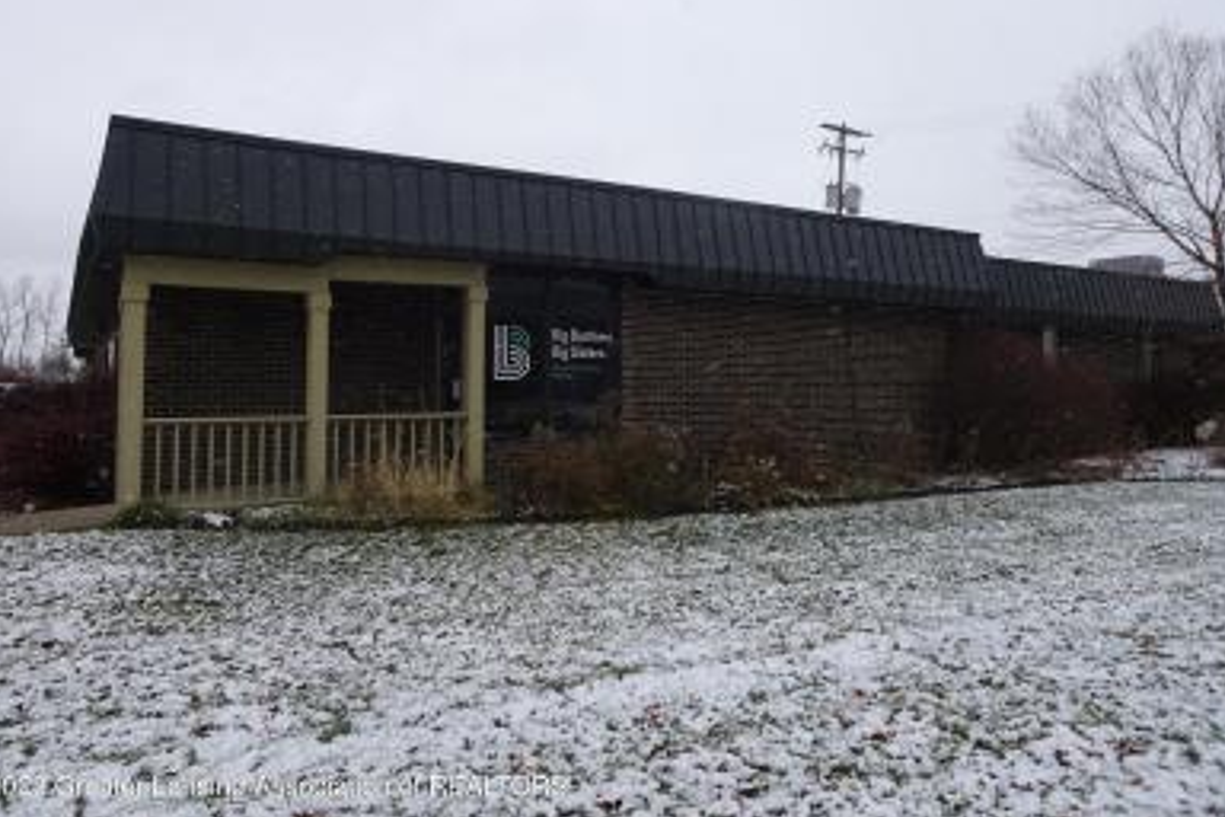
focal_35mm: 26
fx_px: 885
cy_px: 351
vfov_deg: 49.4
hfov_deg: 69.4
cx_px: 622
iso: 80
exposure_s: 1/320
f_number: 3.5
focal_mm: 4.1
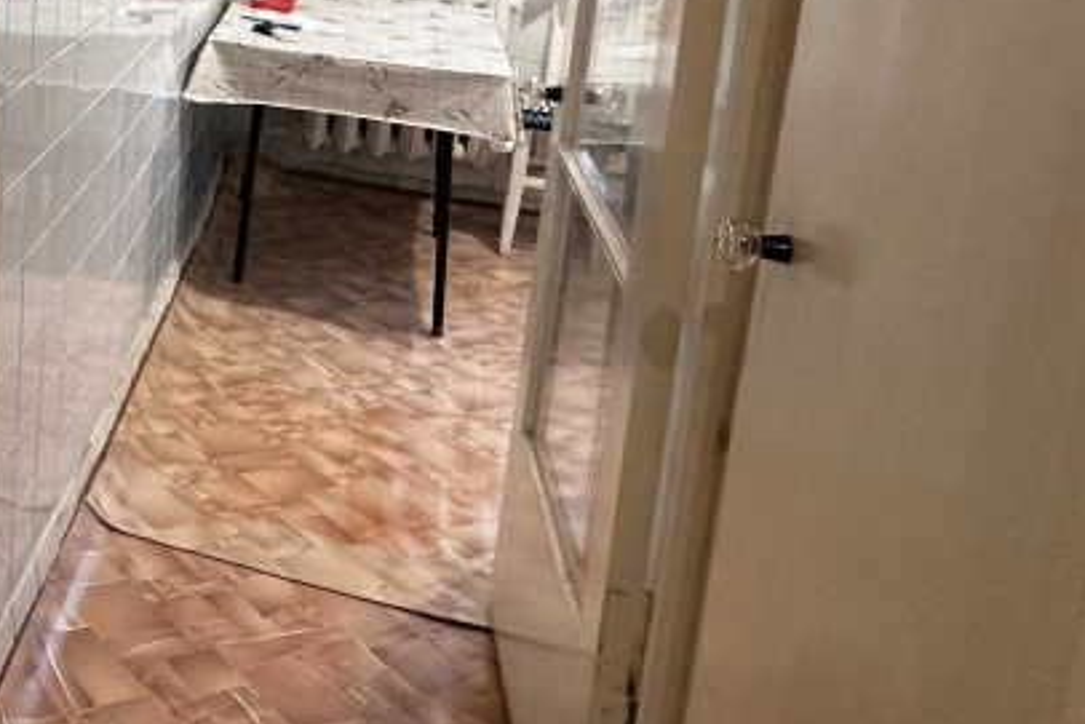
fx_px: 1357
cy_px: -1
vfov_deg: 28.1
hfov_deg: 32.9
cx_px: -310
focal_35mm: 45
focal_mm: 2.22
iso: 200
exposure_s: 1/50
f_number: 2.2
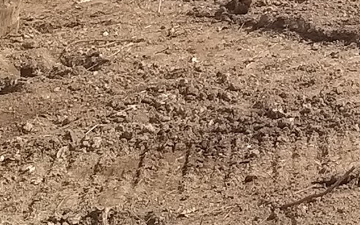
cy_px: -206
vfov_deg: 8.5
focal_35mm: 148
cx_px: 502
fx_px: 1452
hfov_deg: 13.5
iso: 50
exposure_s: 1/2107
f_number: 1.7
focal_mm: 3.93
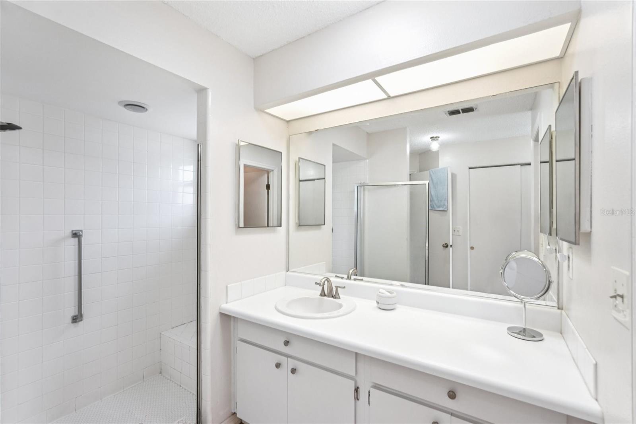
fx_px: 291
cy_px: 212
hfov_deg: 95.0
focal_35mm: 16
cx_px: 318
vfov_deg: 72.0
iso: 400
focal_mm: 16.5
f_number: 8
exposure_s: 1/50
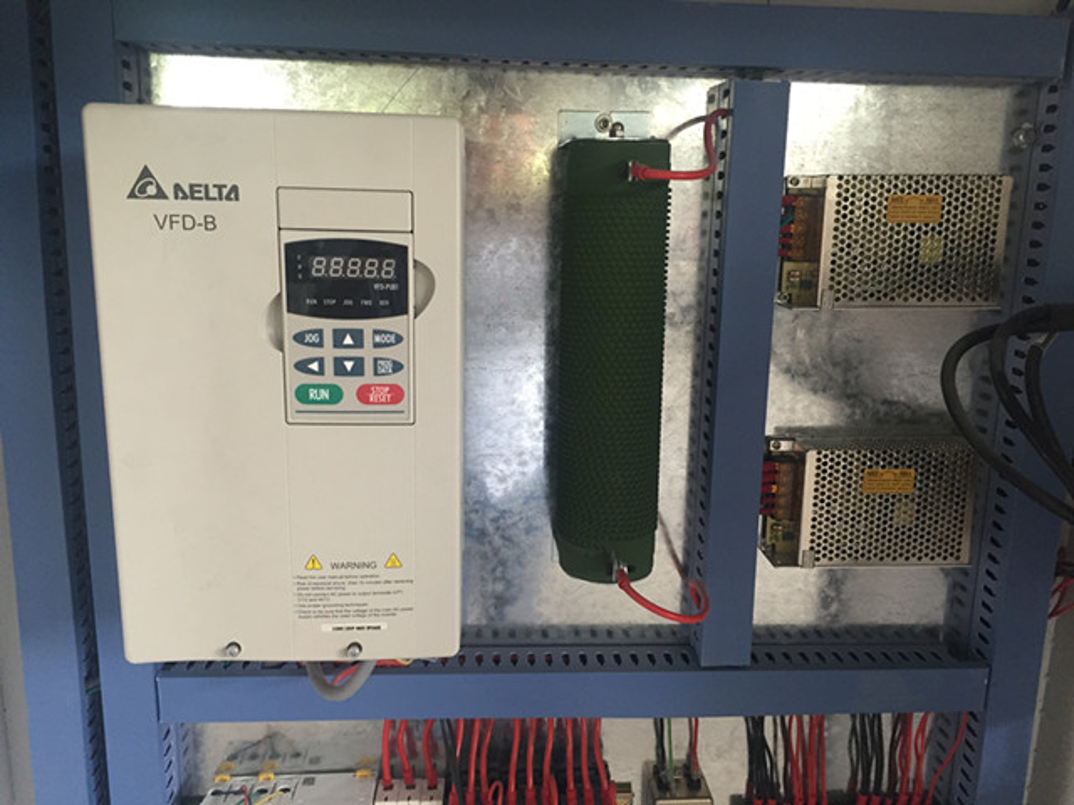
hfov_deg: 61.7
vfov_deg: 48.2
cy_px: 402
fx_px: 900
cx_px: 537
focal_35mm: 29
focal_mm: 4.15
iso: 125
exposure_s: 1/30
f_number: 2.2
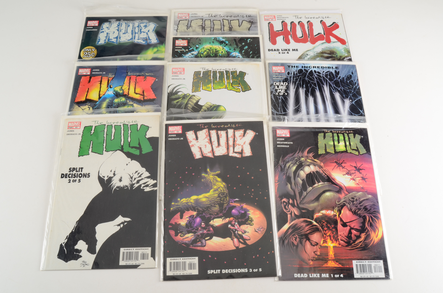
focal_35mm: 30
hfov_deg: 62.0
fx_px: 368
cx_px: 222
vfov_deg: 43.4
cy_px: 146
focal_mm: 20
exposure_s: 1/160
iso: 100
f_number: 22
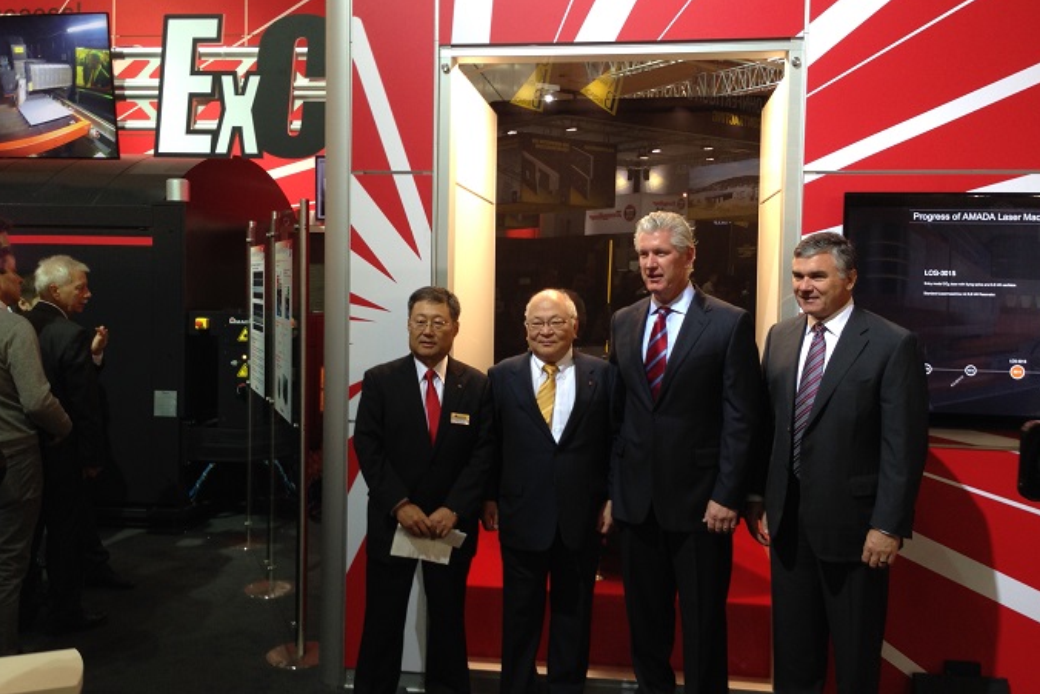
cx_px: 529
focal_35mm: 35
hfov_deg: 54.4
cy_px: 316
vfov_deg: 37.8
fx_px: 1011
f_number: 2.4
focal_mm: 4.12
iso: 50
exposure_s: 1/24
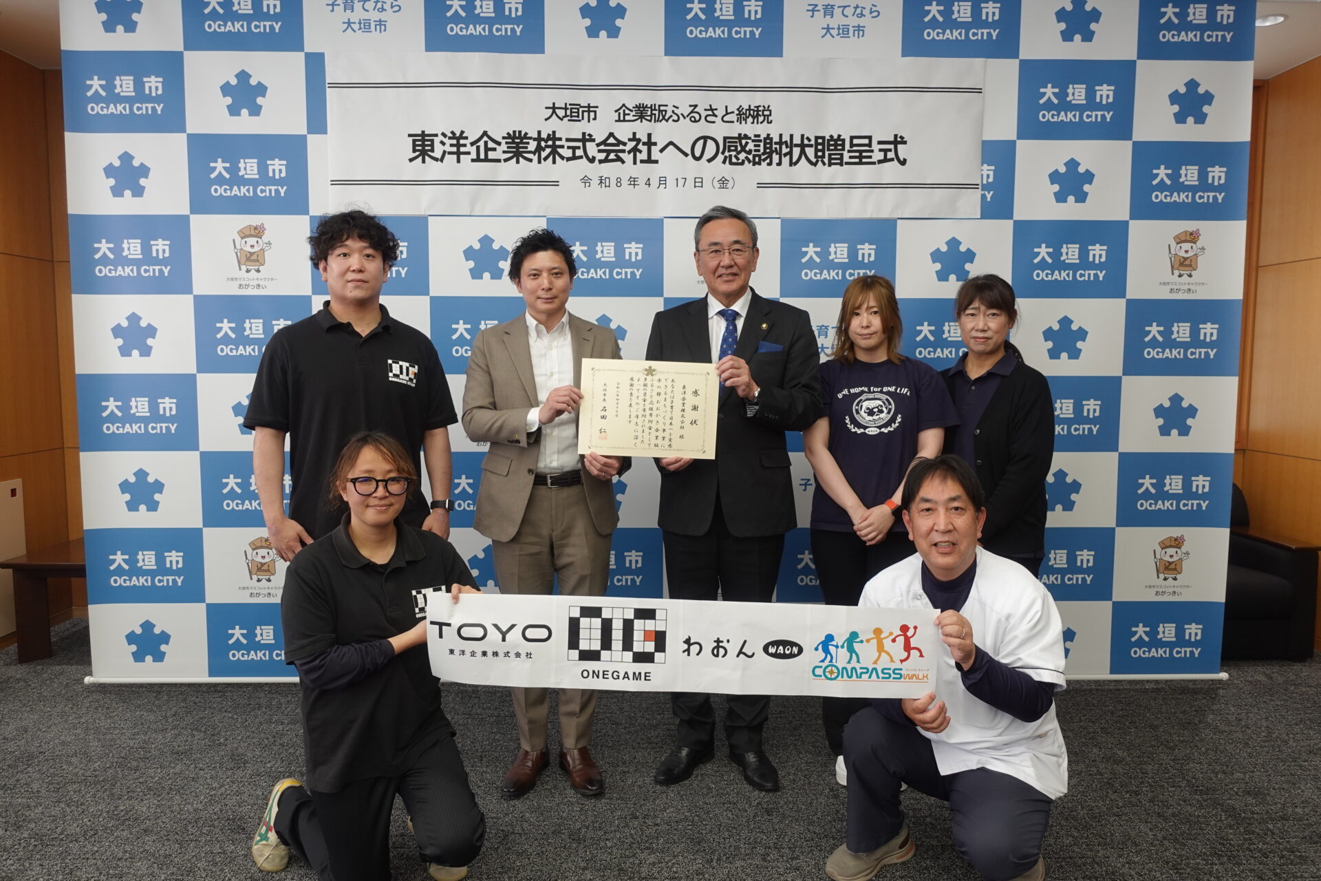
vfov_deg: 53.1
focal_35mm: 24
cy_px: 440
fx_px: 881
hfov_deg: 73.7
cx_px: 660
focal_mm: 9.4
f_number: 2.8
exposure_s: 1/100
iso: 200
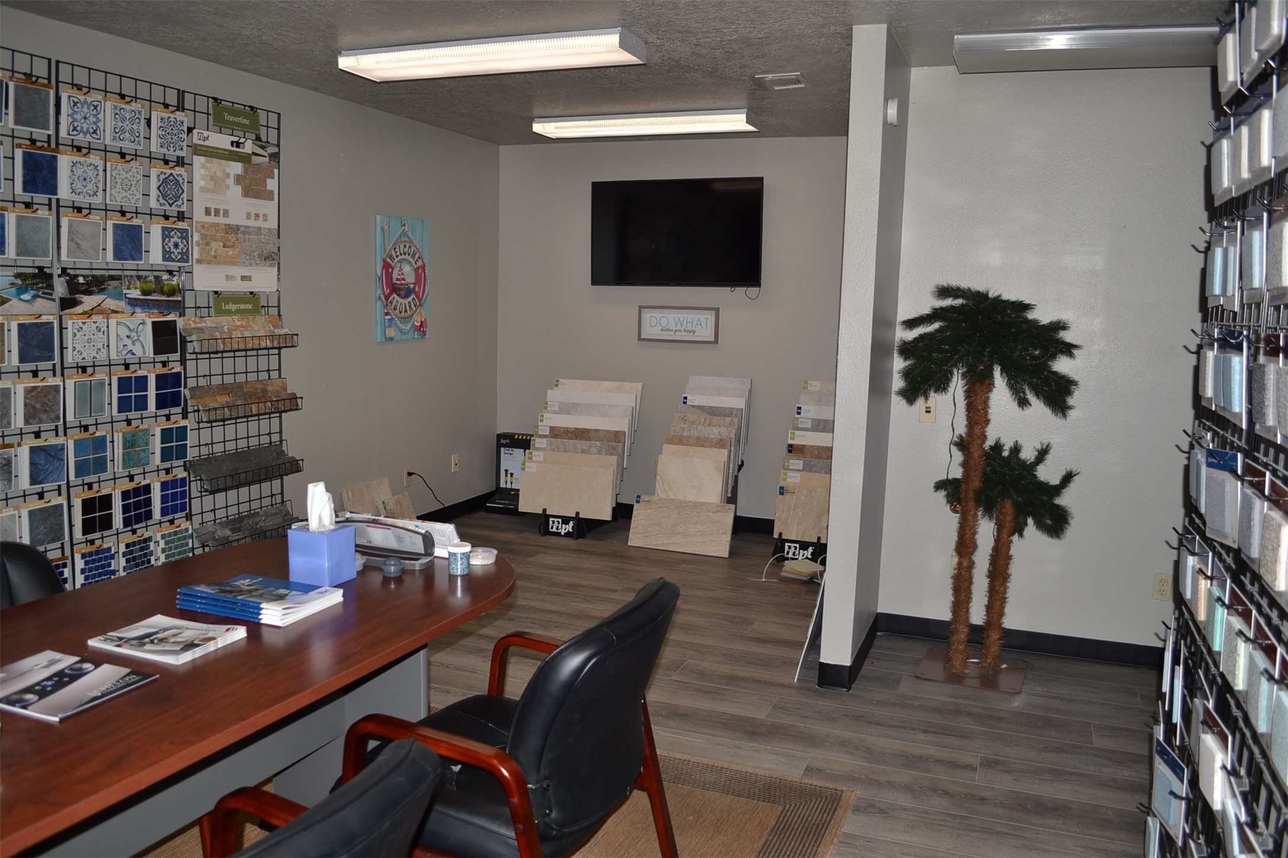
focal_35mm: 27
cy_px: 429
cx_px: 644
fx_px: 966
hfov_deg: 67.4
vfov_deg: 47.9
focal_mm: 18
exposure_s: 1/200
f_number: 3.5
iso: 100
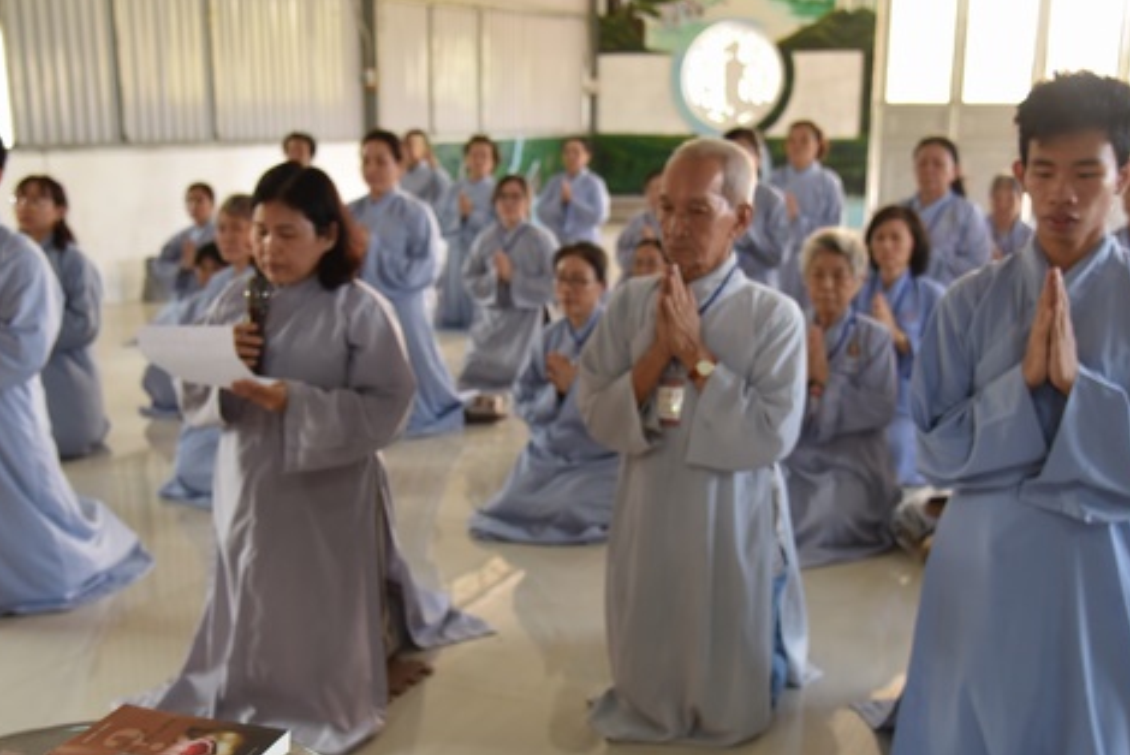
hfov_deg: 41.9
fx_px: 1476
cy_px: 474
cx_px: 553
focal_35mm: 47
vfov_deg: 28.6
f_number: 4
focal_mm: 34
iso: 1400
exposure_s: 1/60
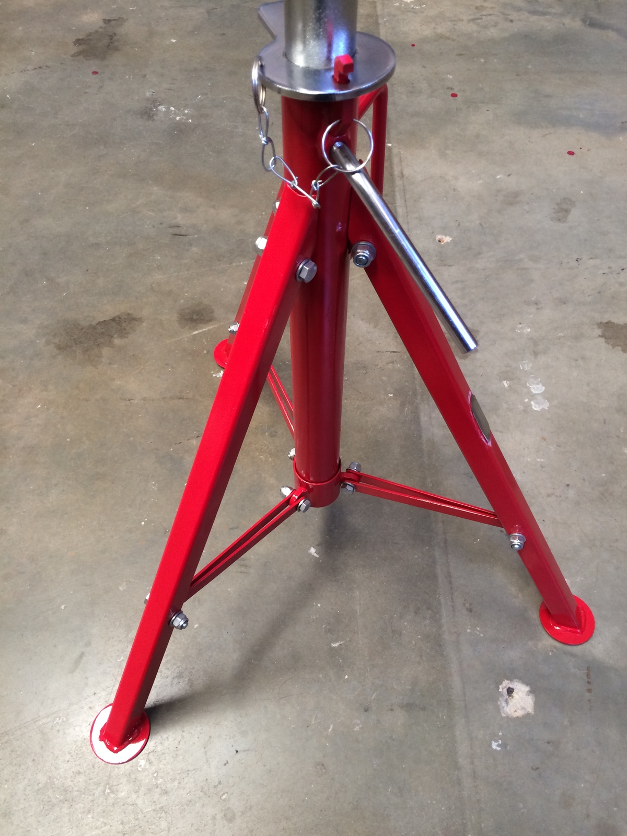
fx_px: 700
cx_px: 314
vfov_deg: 61.7
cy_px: 418
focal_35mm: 29
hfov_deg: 48.2
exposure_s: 1/33
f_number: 2.2
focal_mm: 4.15
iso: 125
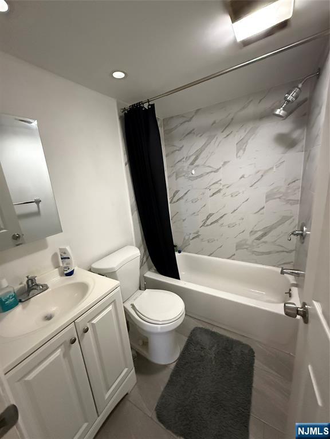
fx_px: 178
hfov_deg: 85.7
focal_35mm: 14
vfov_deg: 102.1
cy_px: 220
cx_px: 165
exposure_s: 1/60
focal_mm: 2.22
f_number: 2.2
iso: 1250
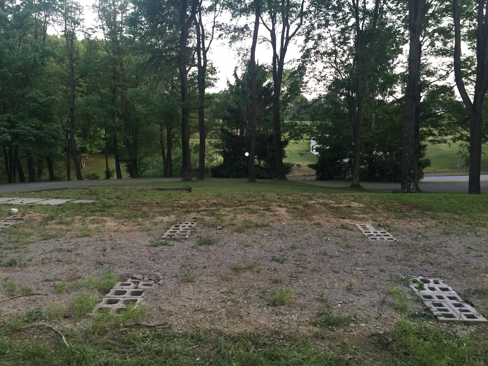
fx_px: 409
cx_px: 244
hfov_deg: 61.7
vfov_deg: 48.2
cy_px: 183
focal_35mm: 29
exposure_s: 1/15
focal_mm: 4.15
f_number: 2.2
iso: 64
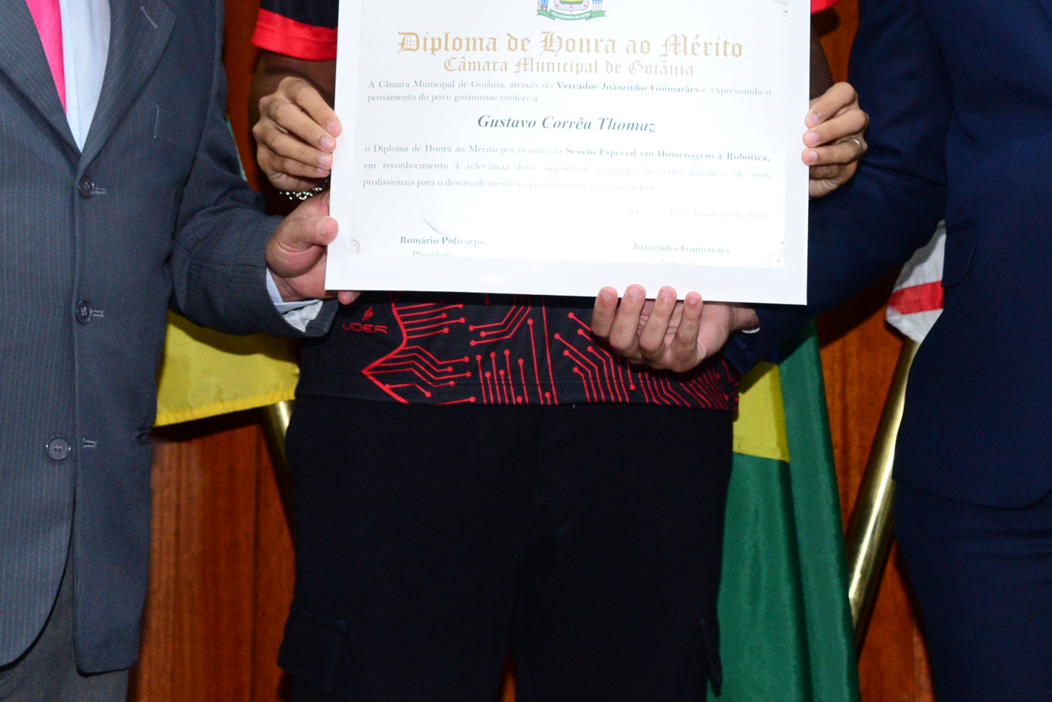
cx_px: 525
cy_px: -6
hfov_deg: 19.1
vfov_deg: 12.6
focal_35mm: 107
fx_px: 3128
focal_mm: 52
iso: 2500
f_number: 4
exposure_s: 1/125
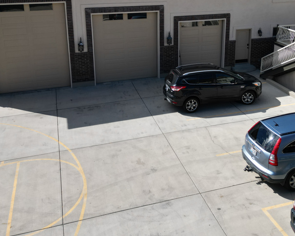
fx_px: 358
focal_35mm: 41
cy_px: 49
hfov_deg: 44.5
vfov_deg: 35.4
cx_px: 181
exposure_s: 1/4000
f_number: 1.7
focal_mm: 6.72
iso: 130
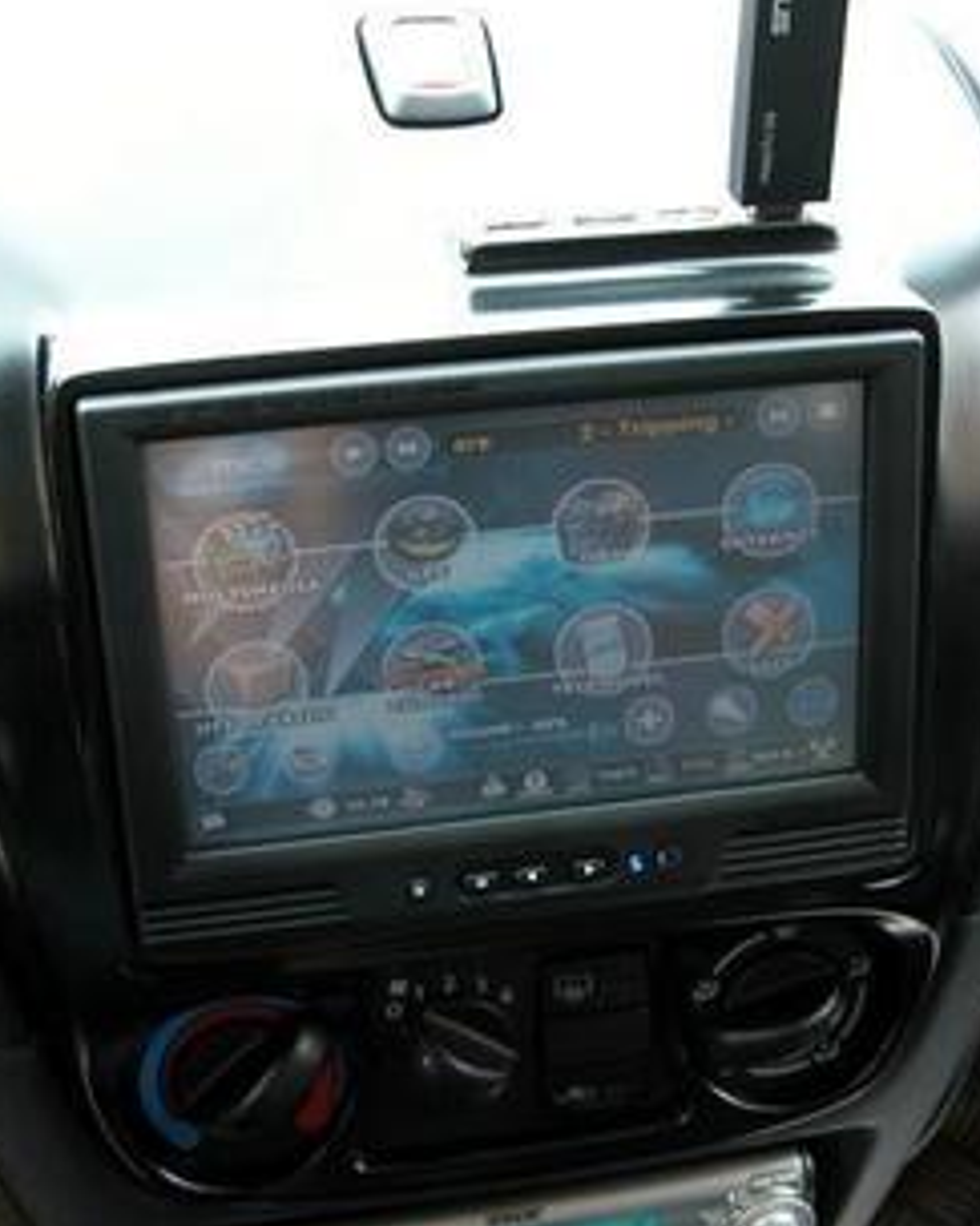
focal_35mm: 54
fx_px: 1959
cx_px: 488
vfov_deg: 34.7
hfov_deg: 28.1
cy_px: 577
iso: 100
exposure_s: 1/50.3
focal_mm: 9
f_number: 2.8
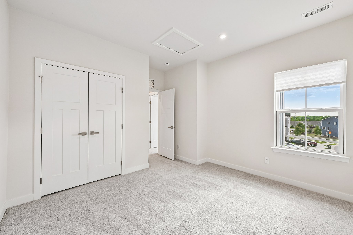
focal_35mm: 14
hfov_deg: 104.3
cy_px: 118
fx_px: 137
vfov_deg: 81.2
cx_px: 176
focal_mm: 14
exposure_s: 1/30
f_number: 8
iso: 100
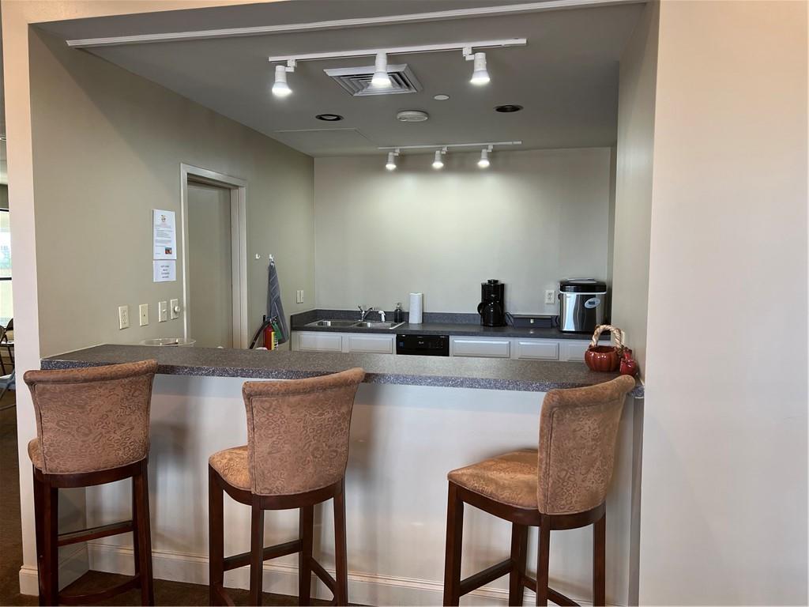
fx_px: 608
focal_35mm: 26
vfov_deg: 53.1
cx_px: 404
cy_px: 304
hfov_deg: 67.3
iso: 125
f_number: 1.5
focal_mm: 5.7
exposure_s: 1/120
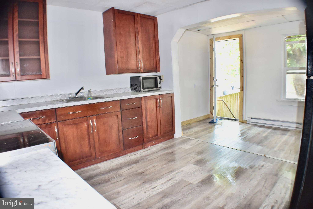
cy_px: 104
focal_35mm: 30
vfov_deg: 43.7
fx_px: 261
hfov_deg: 61.9
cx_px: 156
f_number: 4.5
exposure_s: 1/30
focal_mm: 20
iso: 640
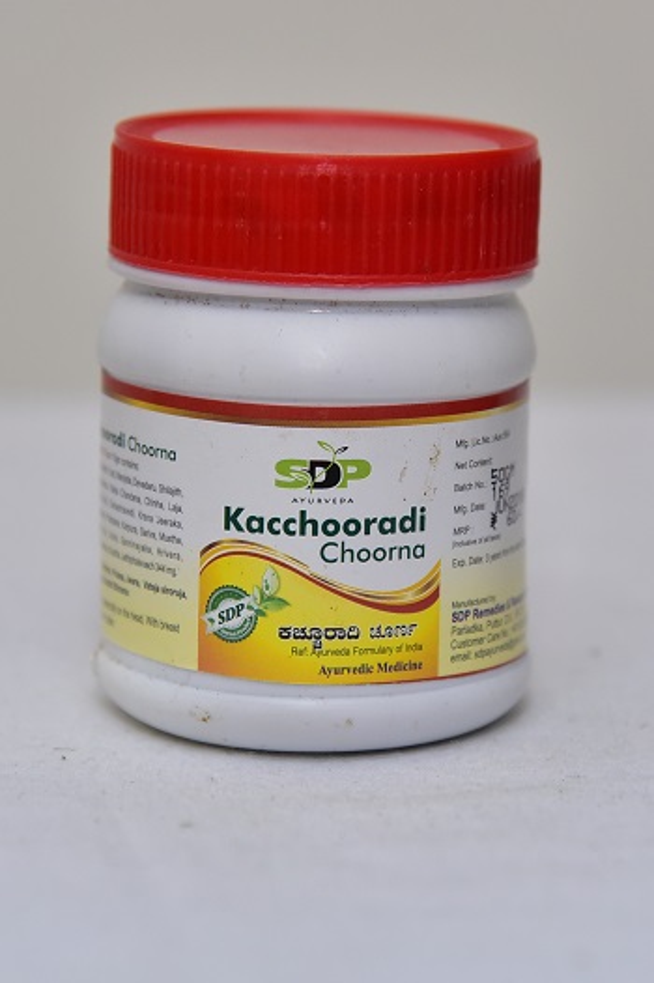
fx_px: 3274
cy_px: 492
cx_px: 327
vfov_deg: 17.1
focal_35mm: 120
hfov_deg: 11.4
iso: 1600
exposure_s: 1/160
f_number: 5
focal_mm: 120
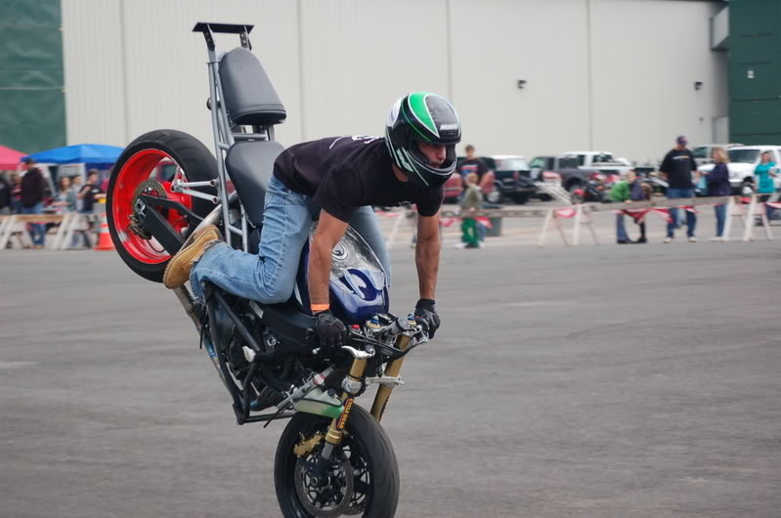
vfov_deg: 11.4
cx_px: 390
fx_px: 2599
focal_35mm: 120
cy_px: 259
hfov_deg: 17.1
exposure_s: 1/400
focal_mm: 80
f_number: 5
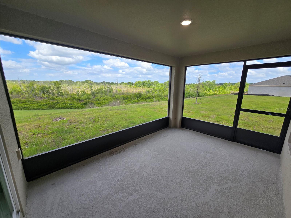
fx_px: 109
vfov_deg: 89.9
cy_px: 109
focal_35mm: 13
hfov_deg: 106.2
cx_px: 146
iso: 50
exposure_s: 1/859
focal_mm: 2.2
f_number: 2.2
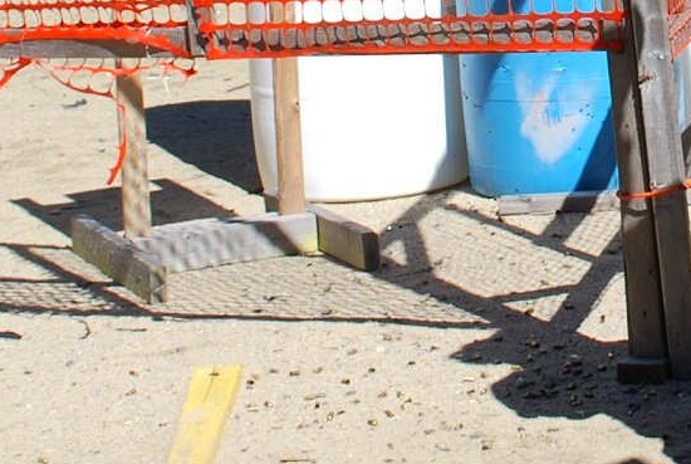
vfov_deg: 11.4
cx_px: 376
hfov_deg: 17.0
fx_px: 2308
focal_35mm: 120
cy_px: -3
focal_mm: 22
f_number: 7.1
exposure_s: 1/200
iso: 100
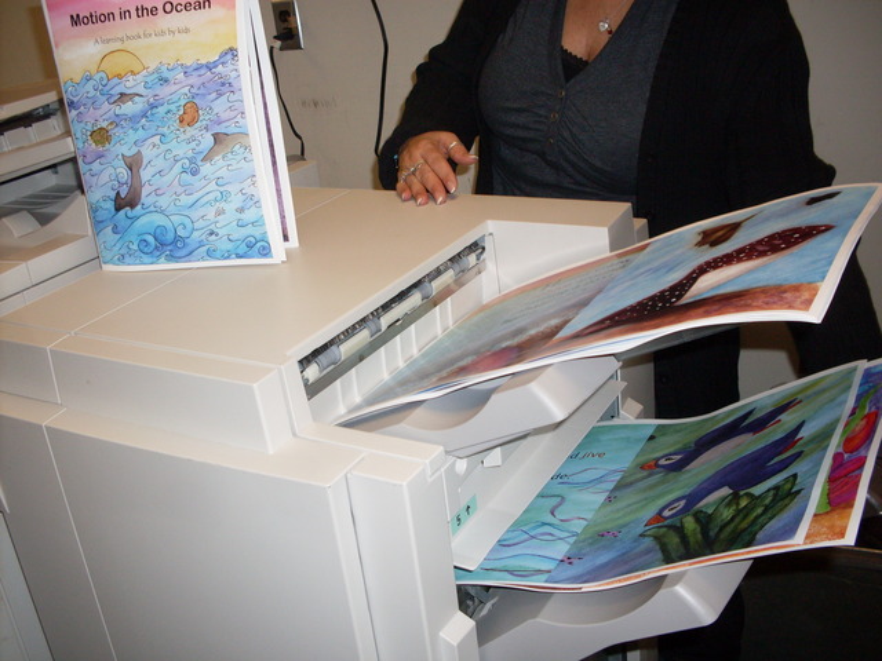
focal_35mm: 38
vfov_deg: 37.7
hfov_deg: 49.0
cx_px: 441
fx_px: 968
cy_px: 330
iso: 100
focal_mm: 6.3
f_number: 2.8
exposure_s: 1/45
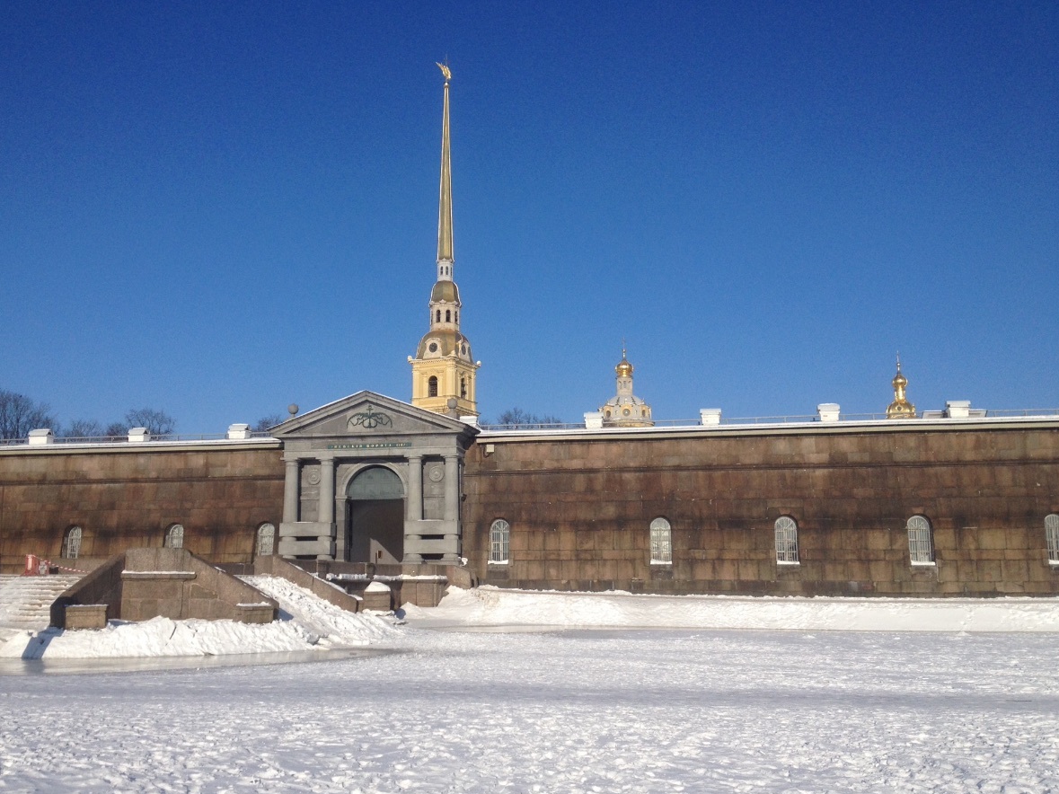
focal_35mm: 38
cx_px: 489
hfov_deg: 48.9
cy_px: 417
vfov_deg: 37.7
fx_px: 1162
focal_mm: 4.28
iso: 50
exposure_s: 1/3067
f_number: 2.4
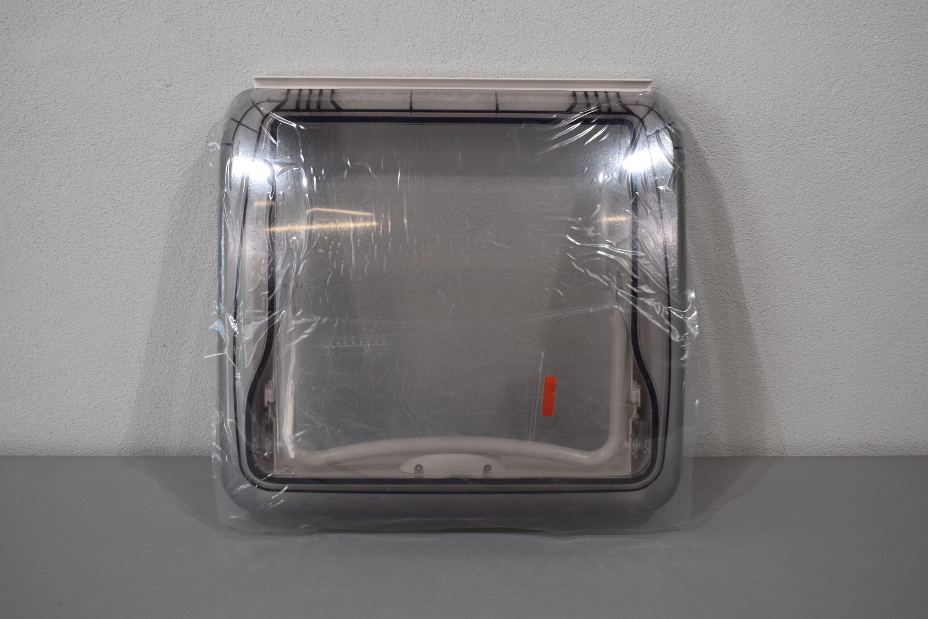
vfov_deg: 30.9
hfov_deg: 45.0
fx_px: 1121
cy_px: 310
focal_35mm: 44
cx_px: 464
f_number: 5.6
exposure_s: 1/125
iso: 220
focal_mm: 29
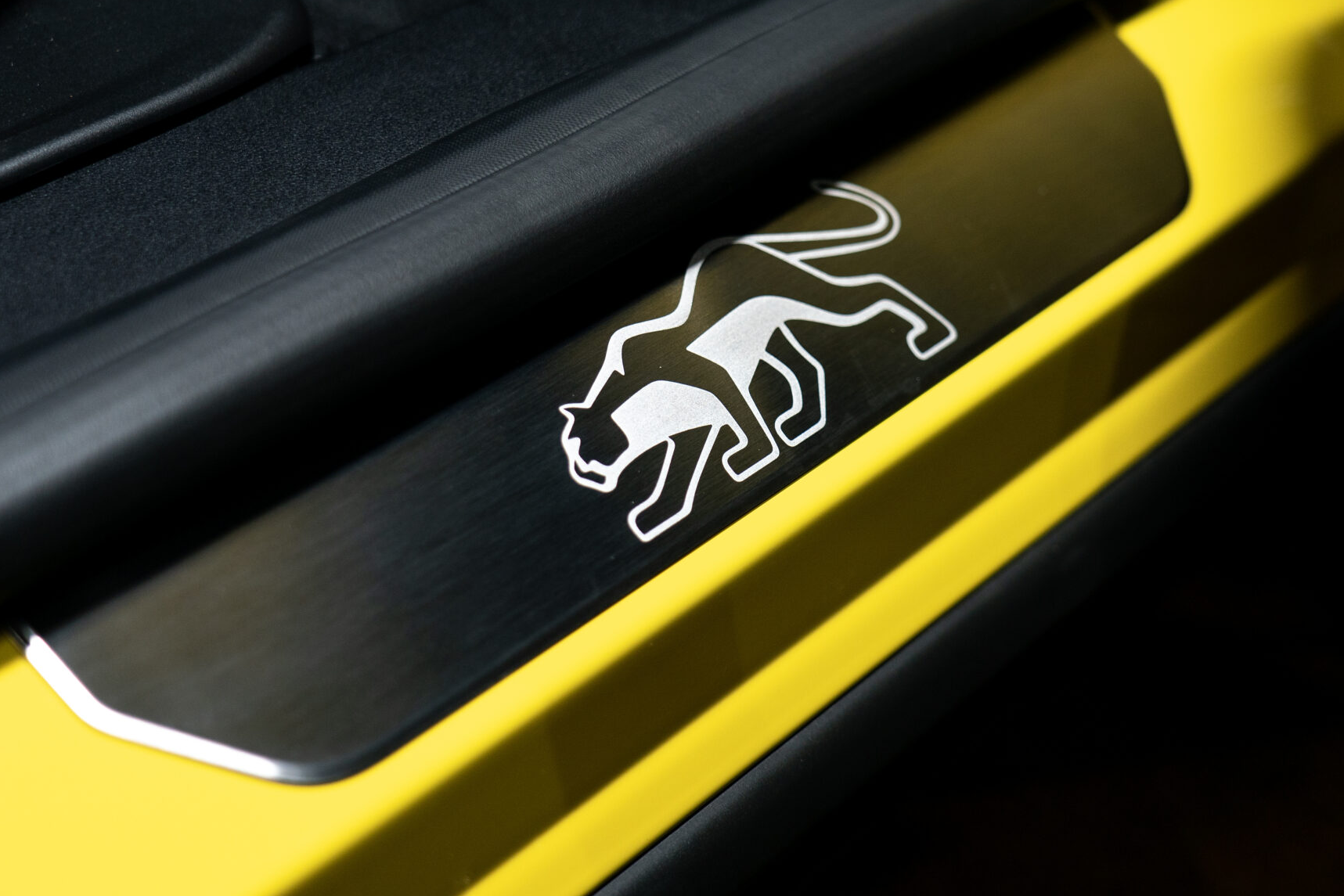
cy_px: 331
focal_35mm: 85
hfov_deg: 23.9
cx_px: 701
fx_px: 3173
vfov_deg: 16.1
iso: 320
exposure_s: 1/25
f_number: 4
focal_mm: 57
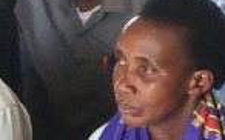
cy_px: 75
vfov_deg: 6.0
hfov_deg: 9.6
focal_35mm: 218
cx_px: 201
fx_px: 1336
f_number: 2.4
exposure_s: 1/24
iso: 40
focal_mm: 3.3
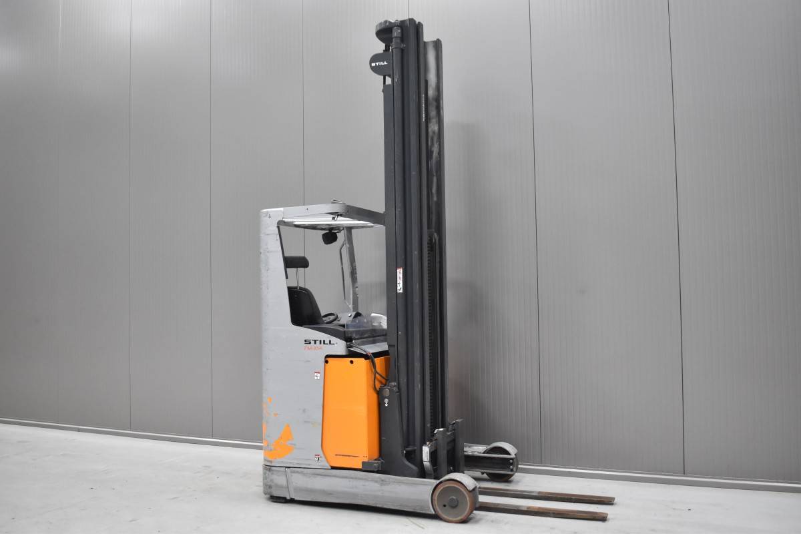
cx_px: 400
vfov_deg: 40.0
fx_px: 734
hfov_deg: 57.2
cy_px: 267
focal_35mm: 33
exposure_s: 1/60
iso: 1600
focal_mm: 22
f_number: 4
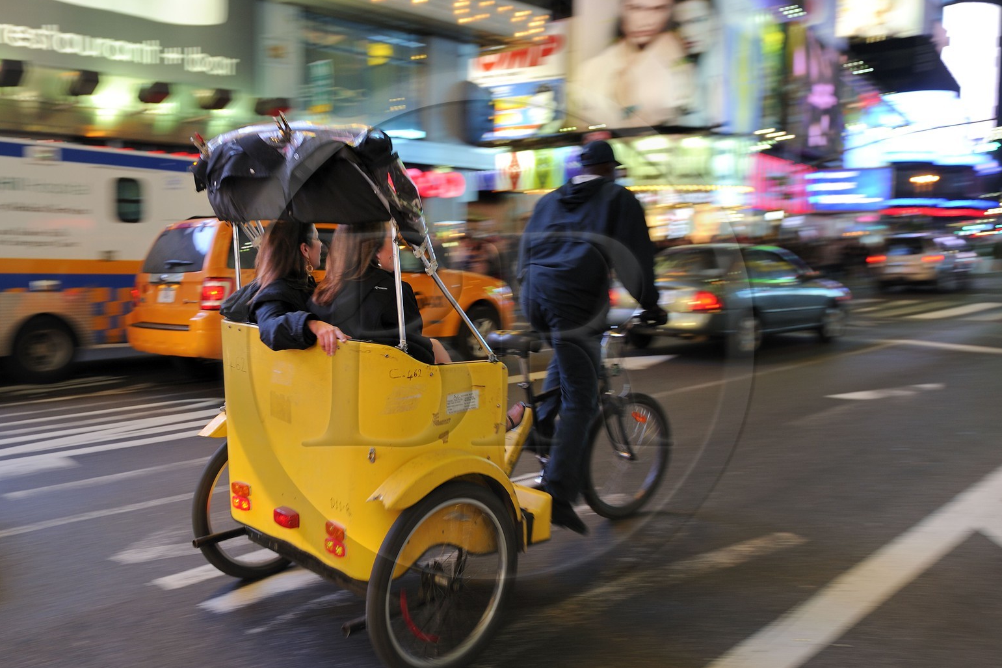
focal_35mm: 27
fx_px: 751
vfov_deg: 47.9
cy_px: 340
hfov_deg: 67.4
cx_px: 486
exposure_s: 1/40
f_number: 3.5
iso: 400
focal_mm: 26
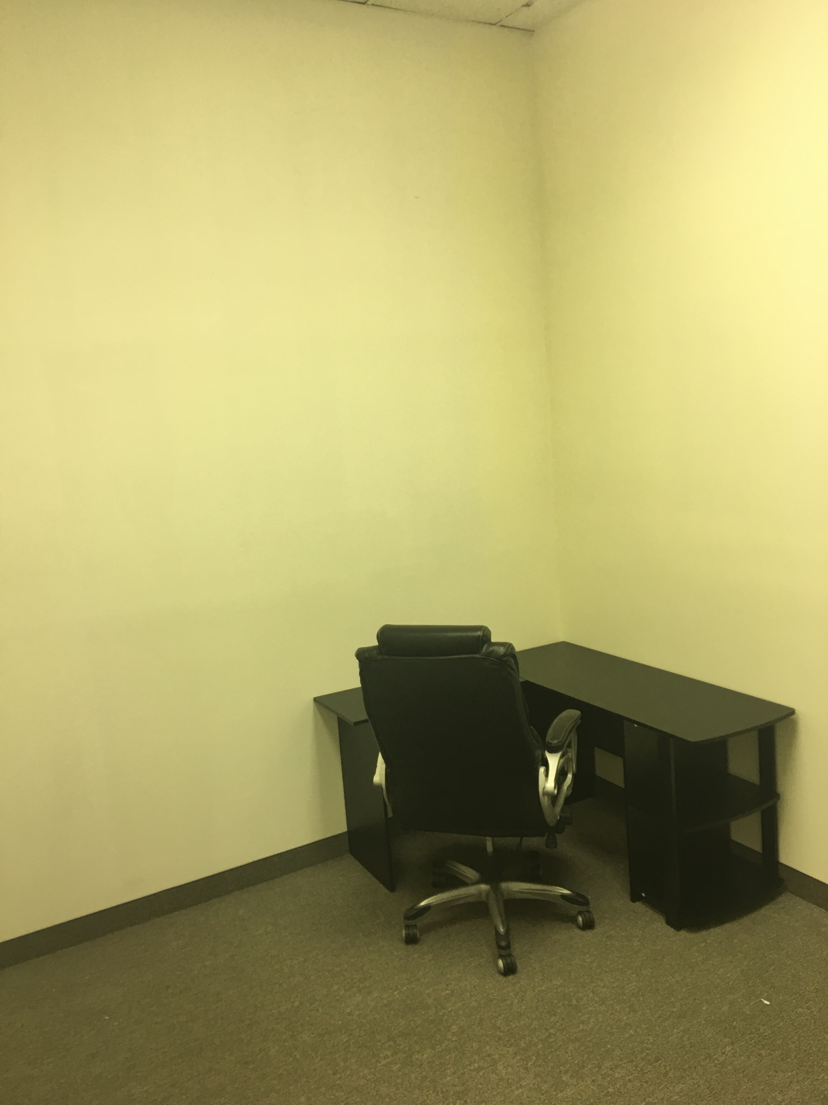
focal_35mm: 29
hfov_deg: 48.2
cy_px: 552
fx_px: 925
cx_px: 414
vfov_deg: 61.7
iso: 25
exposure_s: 1/15
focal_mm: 4.15
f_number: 2.2
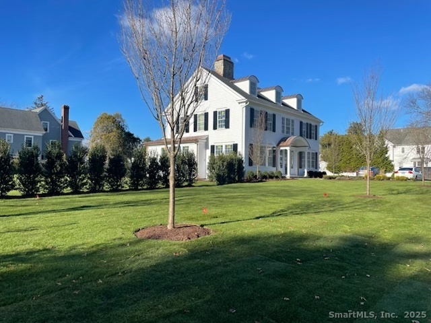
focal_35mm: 26
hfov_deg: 67.3
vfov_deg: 53.1
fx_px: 324
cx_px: 216
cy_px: 162
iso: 32
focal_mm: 4.2
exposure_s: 1/2564
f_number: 1.6
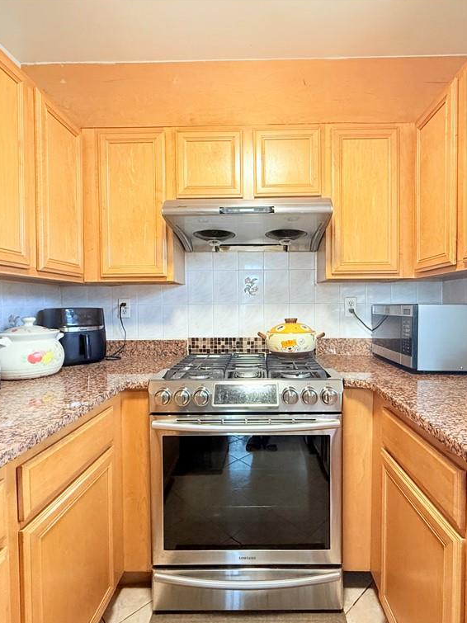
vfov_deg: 84.7
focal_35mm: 19
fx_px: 342
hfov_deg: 68.5
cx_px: 258
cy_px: 312
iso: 400
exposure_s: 1/60
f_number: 2.2
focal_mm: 2.22
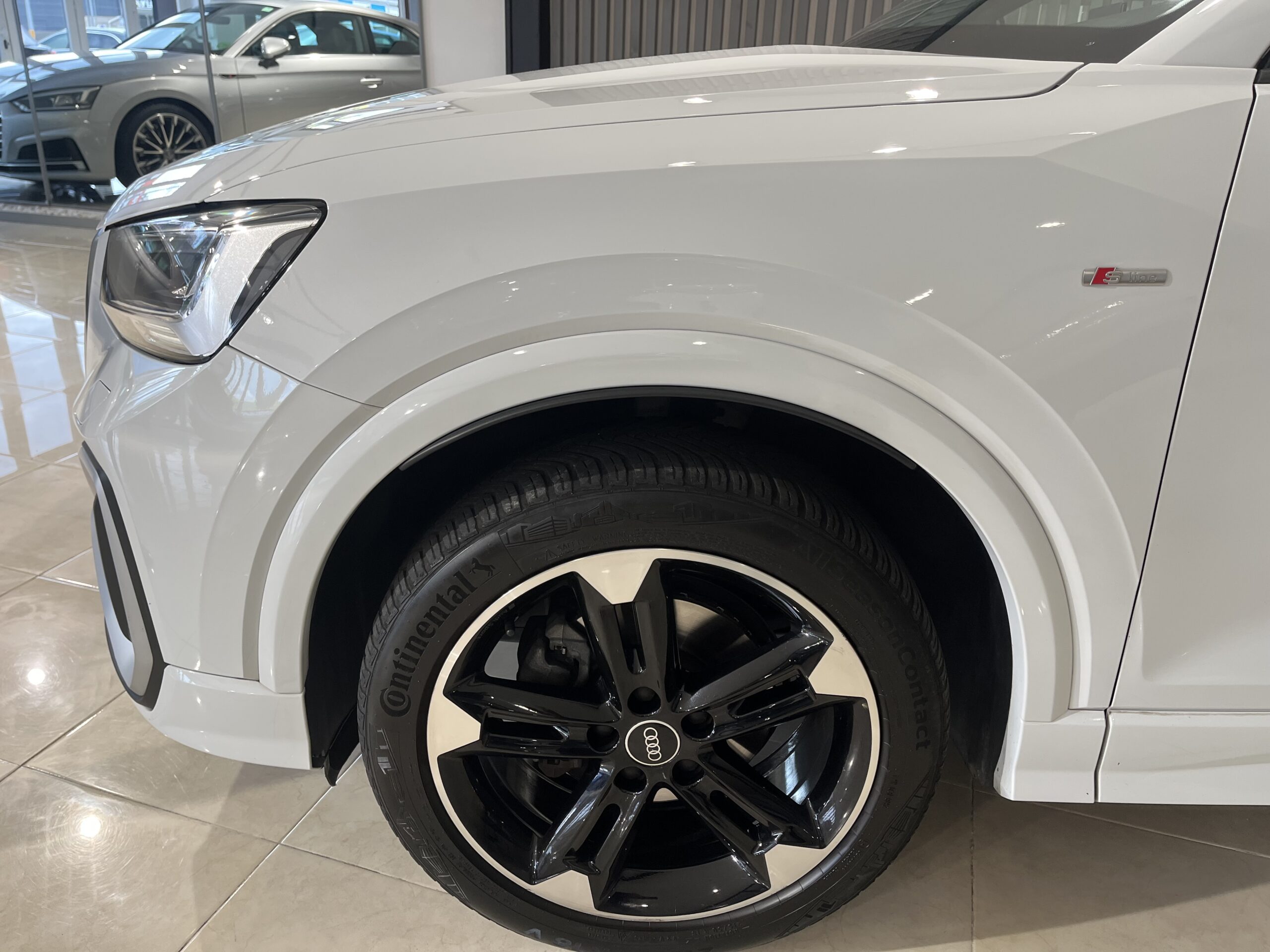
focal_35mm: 26
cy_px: 476
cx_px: 635
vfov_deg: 53.1
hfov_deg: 67.3
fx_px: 954
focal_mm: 5.1
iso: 80
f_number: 1.6
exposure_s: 1/100
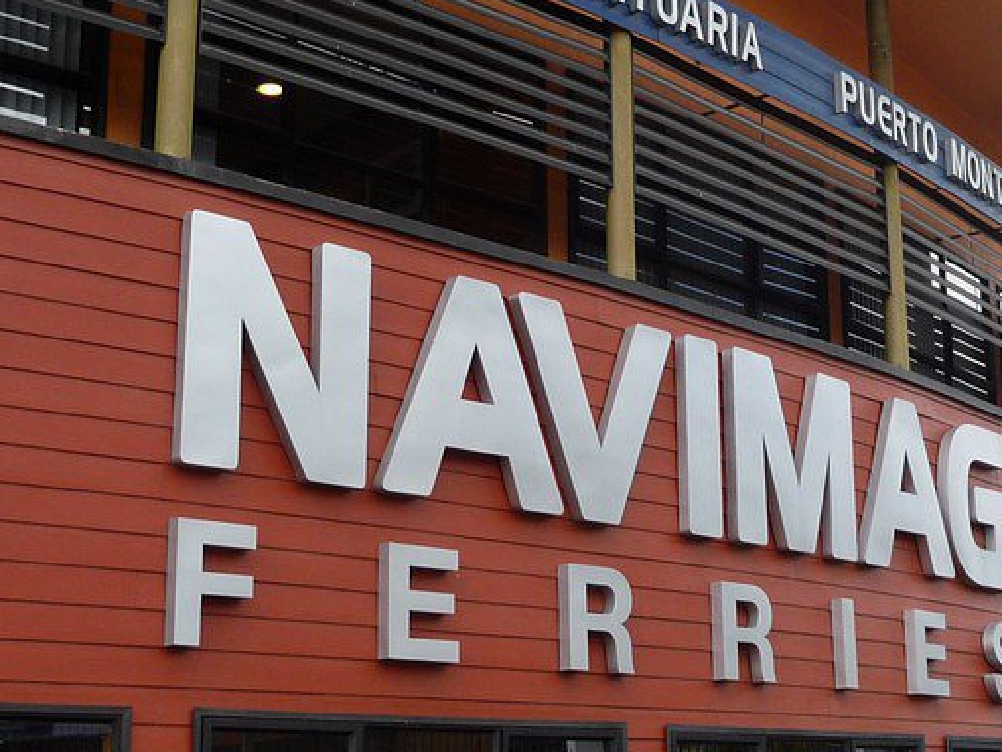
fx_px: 1824
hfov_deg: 30.6
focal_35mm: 63
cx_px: 625
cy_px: 341
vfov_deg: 23.3
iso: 100
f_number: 3.4
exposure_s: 1/200
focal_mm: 5
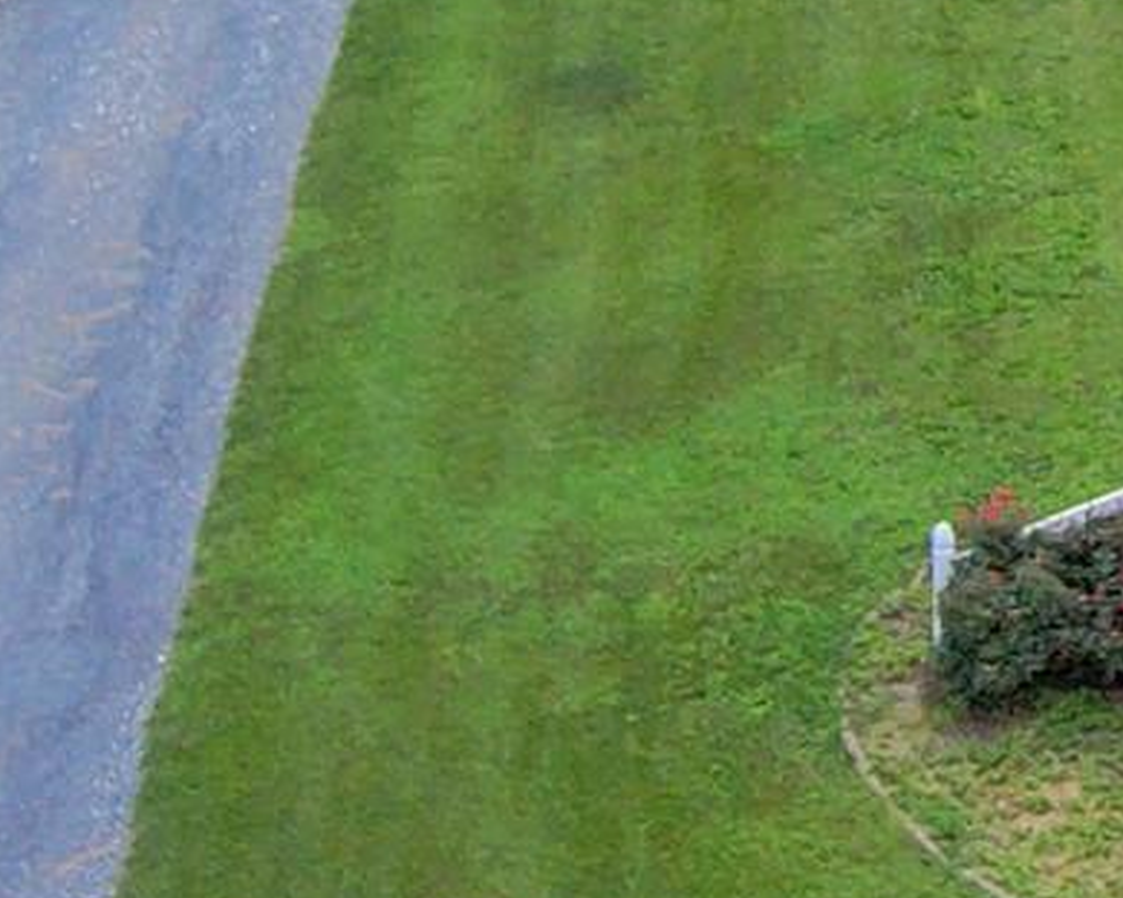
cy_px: -453
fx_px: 3589
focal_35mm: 108
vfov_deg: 13.4
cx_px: 1591
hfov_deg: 16.5
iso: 100
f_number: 2.8
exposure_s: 1/1476
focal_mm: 3.7
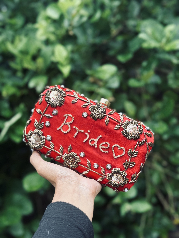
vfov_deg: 39.7
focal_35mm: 48
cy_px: 119
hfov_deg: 30.3
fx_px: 331
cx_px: 90
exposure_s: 1/64
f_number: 1.78
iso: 100
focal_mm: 6.76
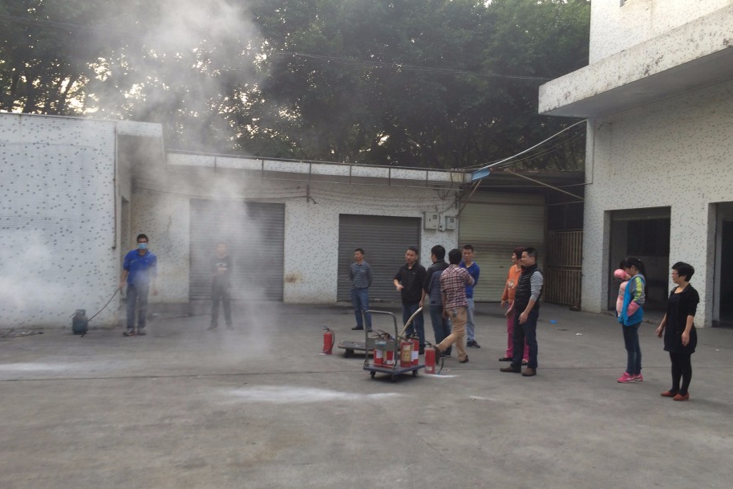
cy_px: 265
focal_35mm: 32
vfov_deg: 41.1
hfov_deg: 58.7
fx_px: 651
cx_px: 370
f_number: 2.2
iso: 32
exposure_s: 1/119
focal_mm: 4.15
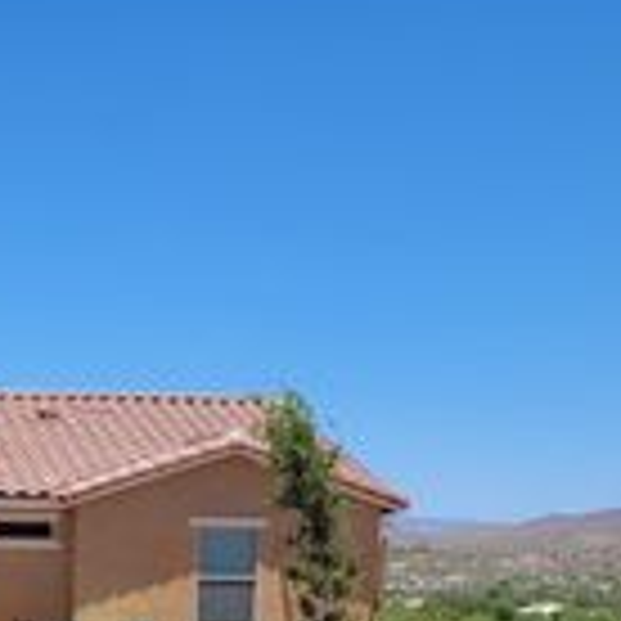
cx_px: -90
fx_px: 1685
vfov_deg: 20.2
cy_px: 632
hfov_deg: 19.8
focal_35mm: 83
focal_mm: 5.4
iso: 40
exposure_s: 1/2544
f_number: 1.8
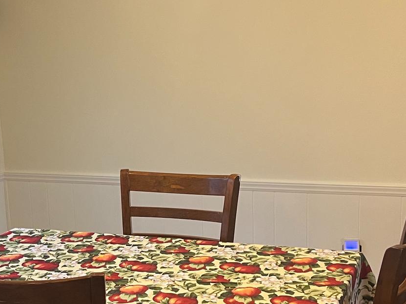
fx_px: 751
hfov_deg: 30.2
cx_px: 157
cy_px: 203
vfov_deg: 22.8
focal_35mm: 64
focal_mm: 5.7
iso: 200
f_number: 1.5
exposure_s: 1/60
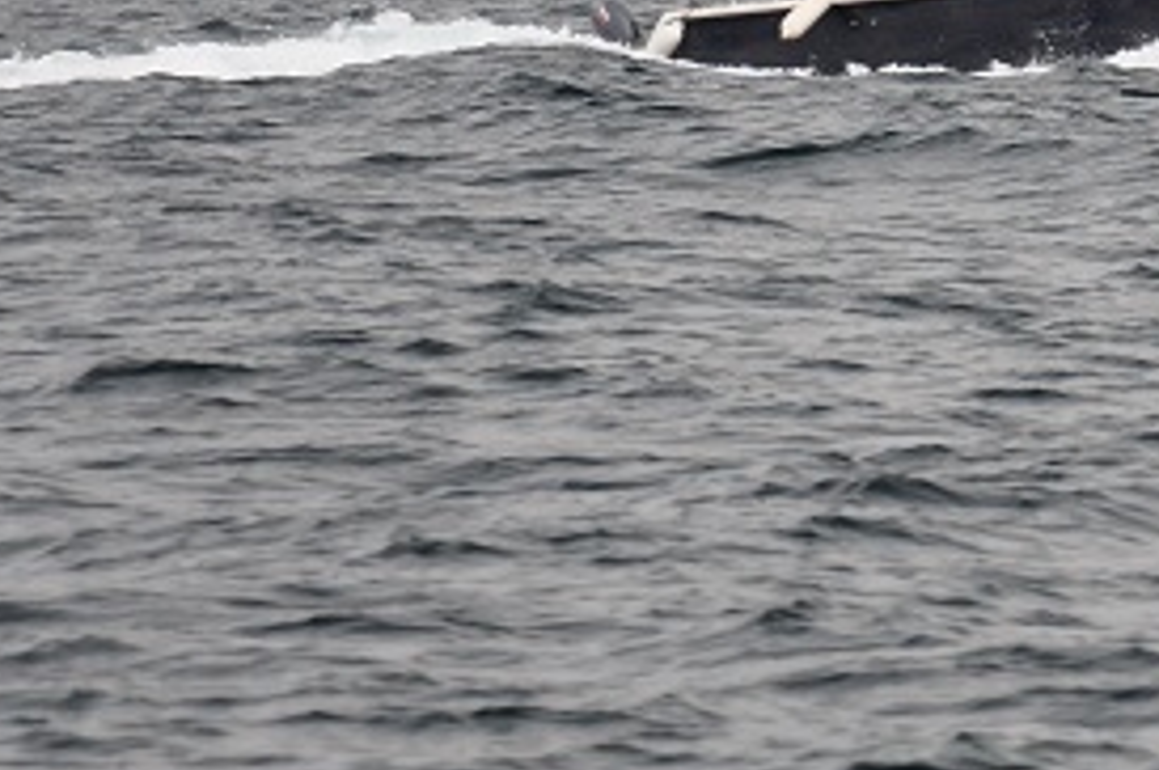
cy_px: 80
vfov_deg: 2.8
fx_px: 15839
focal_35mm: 493
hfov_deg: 4.2
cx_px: 1544
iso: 400
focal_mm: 105
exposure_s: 1/500
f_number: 5.6
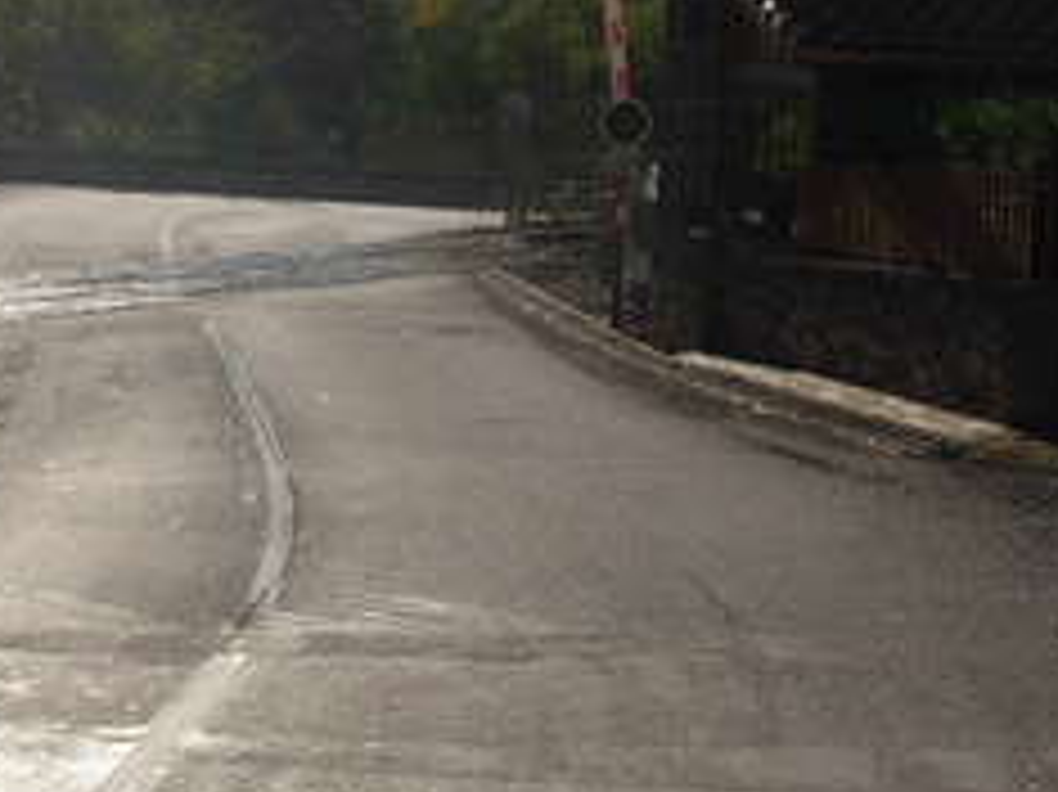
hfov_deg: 20.0
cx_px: 203
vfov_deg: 15.2
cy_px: 248
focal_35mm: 97
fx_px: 2963
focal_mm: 6.3
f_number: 4.9
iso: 79
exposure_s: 1/966
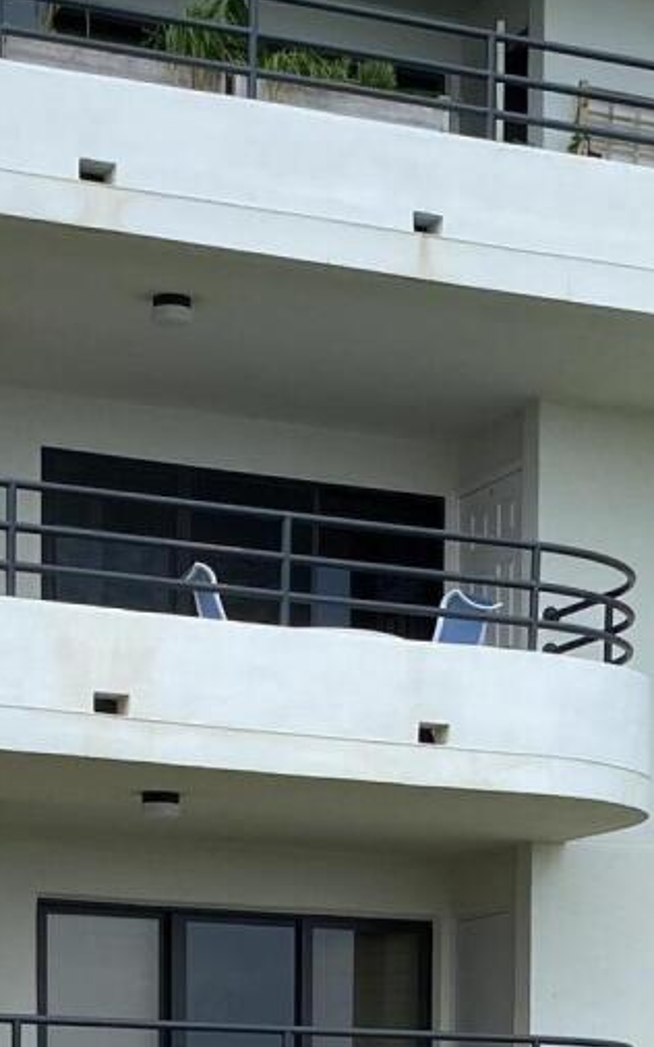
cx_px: 389
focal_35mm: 109
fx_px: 3110
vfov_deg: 17.8
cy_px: 1382
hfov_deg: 12.0
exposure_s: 1/1678
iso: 32
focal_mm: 4.25
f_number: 1.8
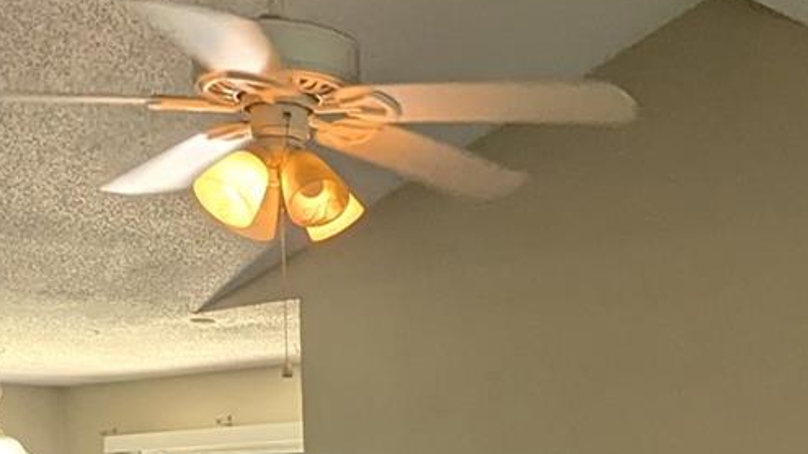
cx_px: 730
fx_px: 1542
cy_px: 657
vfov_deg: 15.6
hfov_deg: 28.2
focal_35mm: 72
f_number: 2.2
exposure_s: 1/120
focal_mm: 2.35
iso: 119
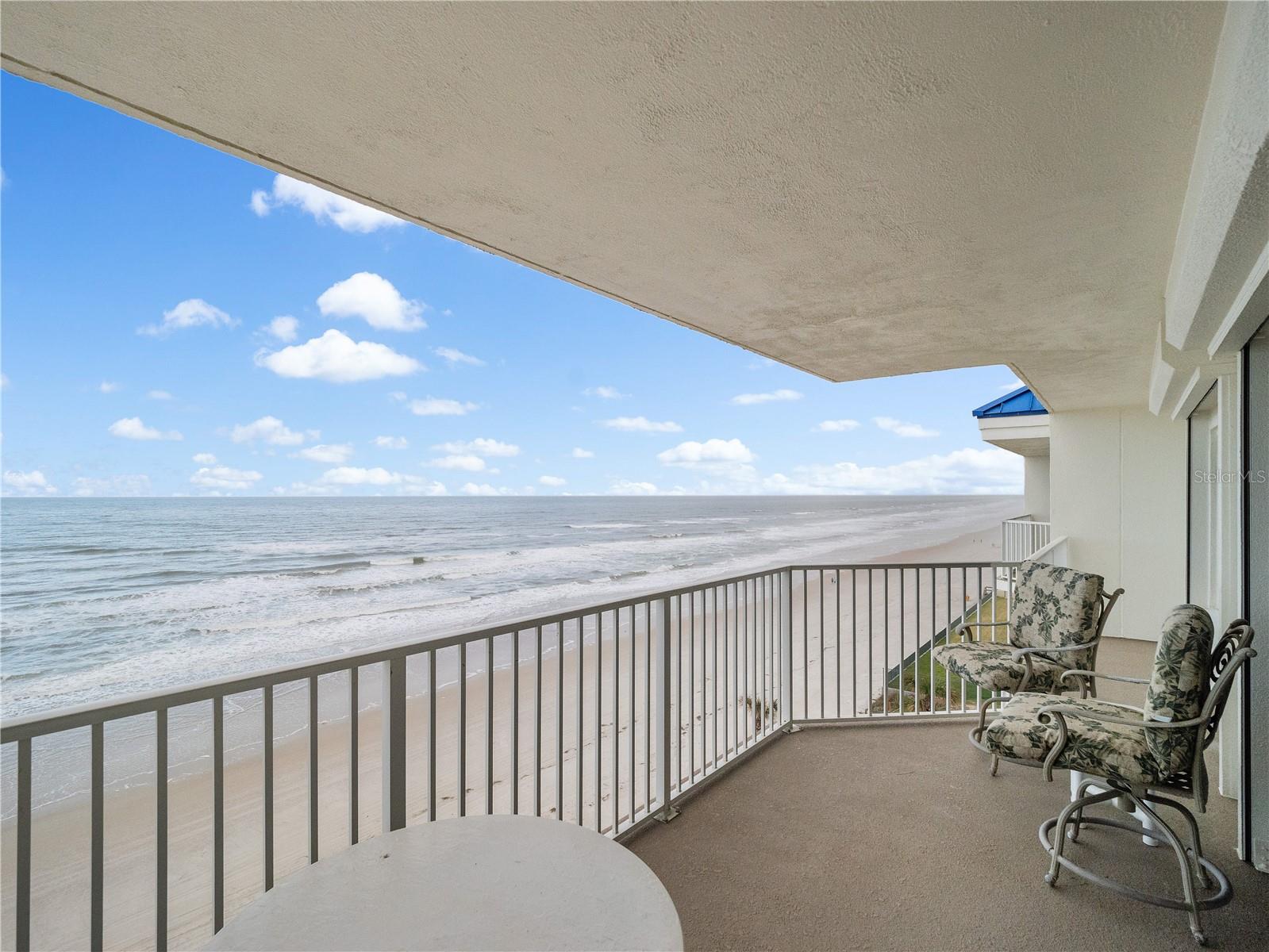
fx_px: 587
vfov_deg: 78.1
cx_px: 634
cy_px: 476
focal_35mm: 16
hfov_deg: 94.5
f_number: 4
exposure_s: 1/3200
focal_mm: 8
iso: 1600
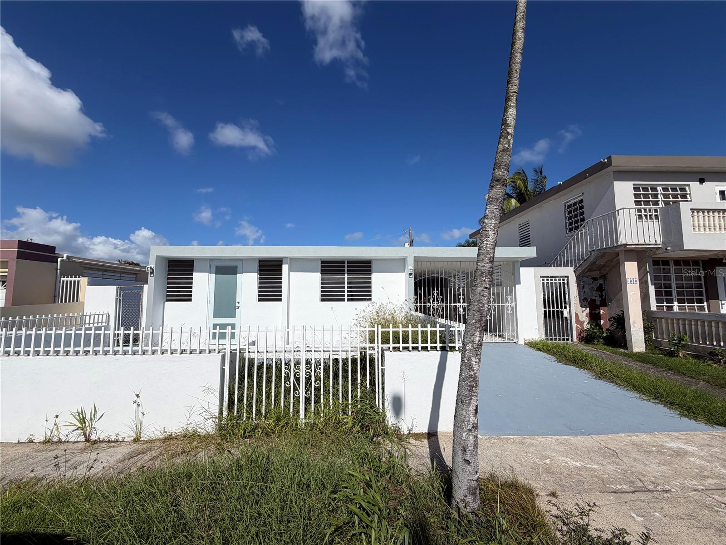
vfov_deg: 85.7
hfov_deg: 102.1
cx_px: 363
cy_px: 272
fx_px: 294
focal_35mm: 14
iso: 20
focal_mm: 2.22
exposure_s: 1/1901
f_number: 2.2
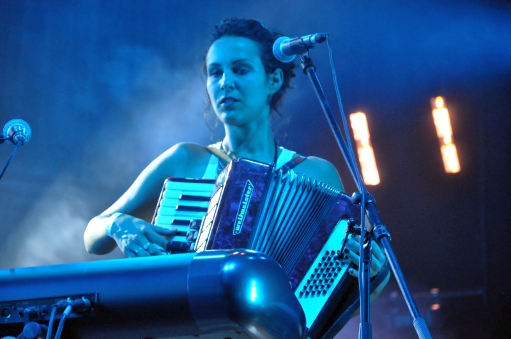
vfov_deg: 8.7
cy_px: 170
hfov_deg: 13.1
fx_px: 2232
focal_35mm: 158
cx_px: 256
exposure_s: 1/100
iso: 3200
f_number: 5.6
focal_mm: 105
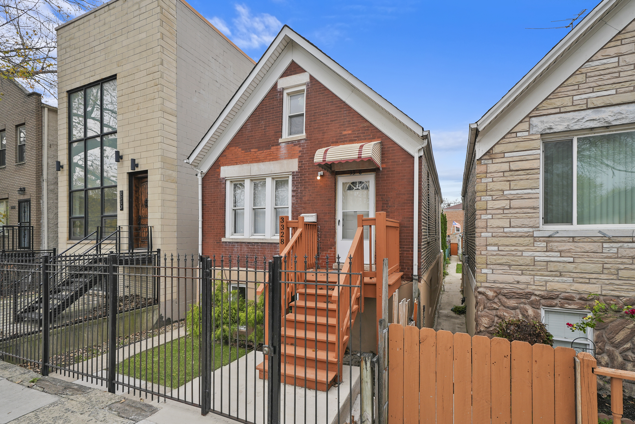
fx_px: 282
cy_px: 212
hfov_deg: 96.7
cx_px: 318
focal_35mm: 16
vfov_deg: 73.8
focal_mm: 16
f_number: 4.5
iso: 80
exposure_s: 1/200
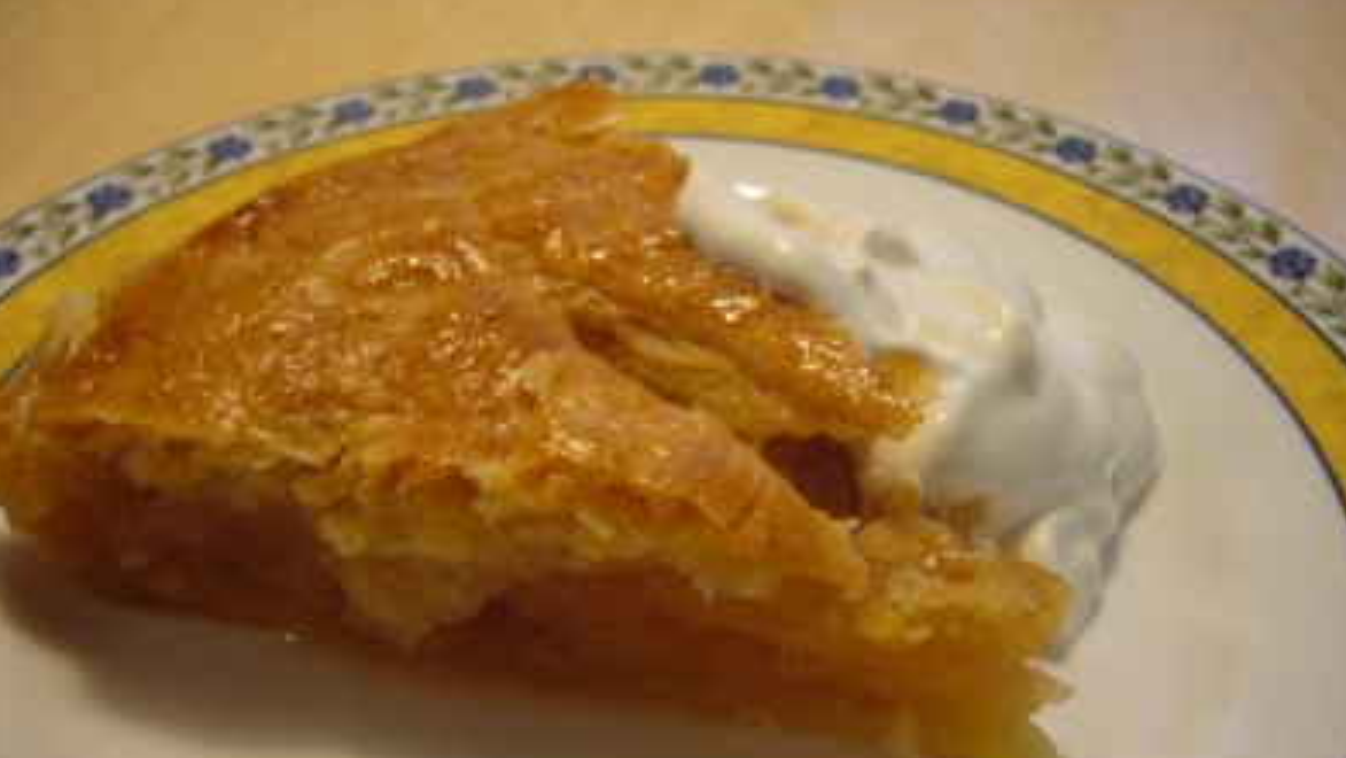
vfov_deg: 30.4
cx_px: 671
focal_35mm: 39
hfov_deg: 51.6
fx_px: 1392
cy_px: 417
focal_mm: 5.8
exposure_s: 1/15
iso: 100
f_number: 2.8
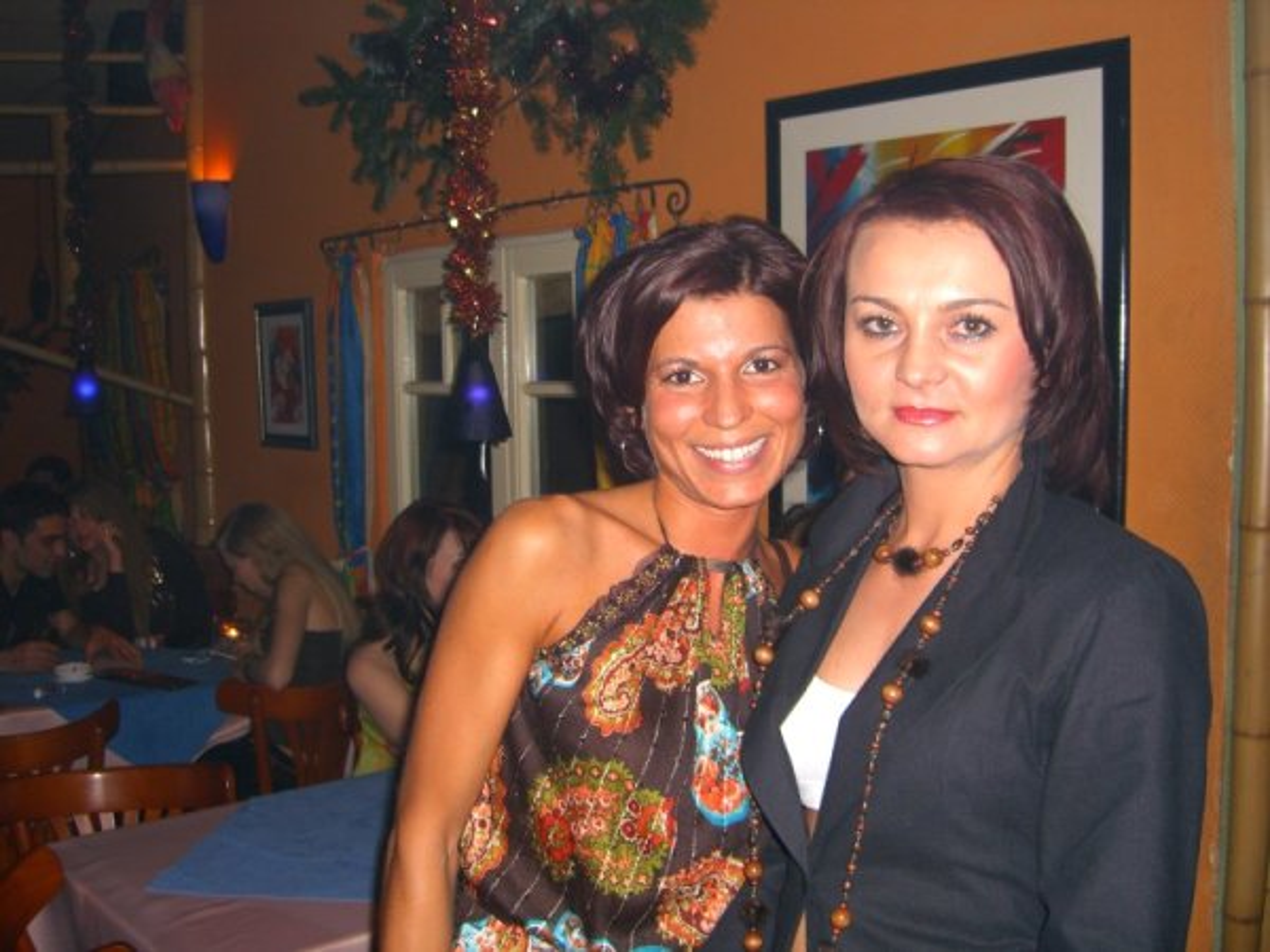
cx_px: 635
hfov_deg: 49.0
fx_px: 1394
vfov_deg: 37.7
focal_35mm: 38
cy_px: 476
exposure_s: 1/60
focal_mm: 7.9
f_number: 2.8
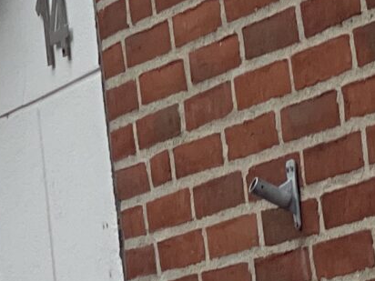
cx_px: -567
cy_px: -157
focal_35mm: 323
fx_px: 3499
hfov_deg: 5.9
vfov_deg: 4.6
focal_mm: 6
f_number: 2
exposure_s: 1/1653
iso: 25
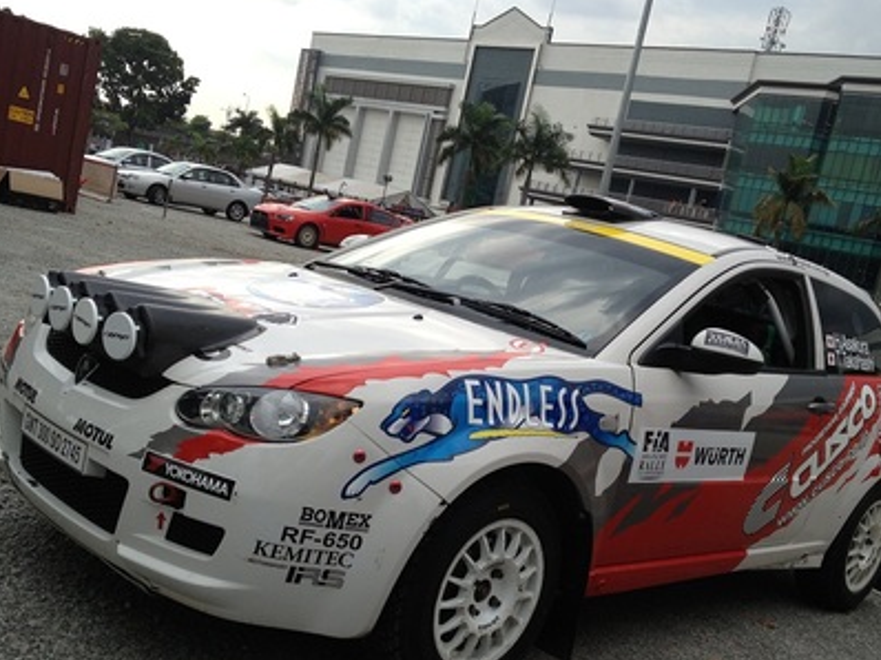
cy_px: 409
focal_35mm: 44
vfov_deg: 32.7
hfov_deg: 42.9
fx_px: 1119
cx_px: 478
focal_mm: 4.28
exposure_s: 1/717
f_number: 2.4
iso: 50
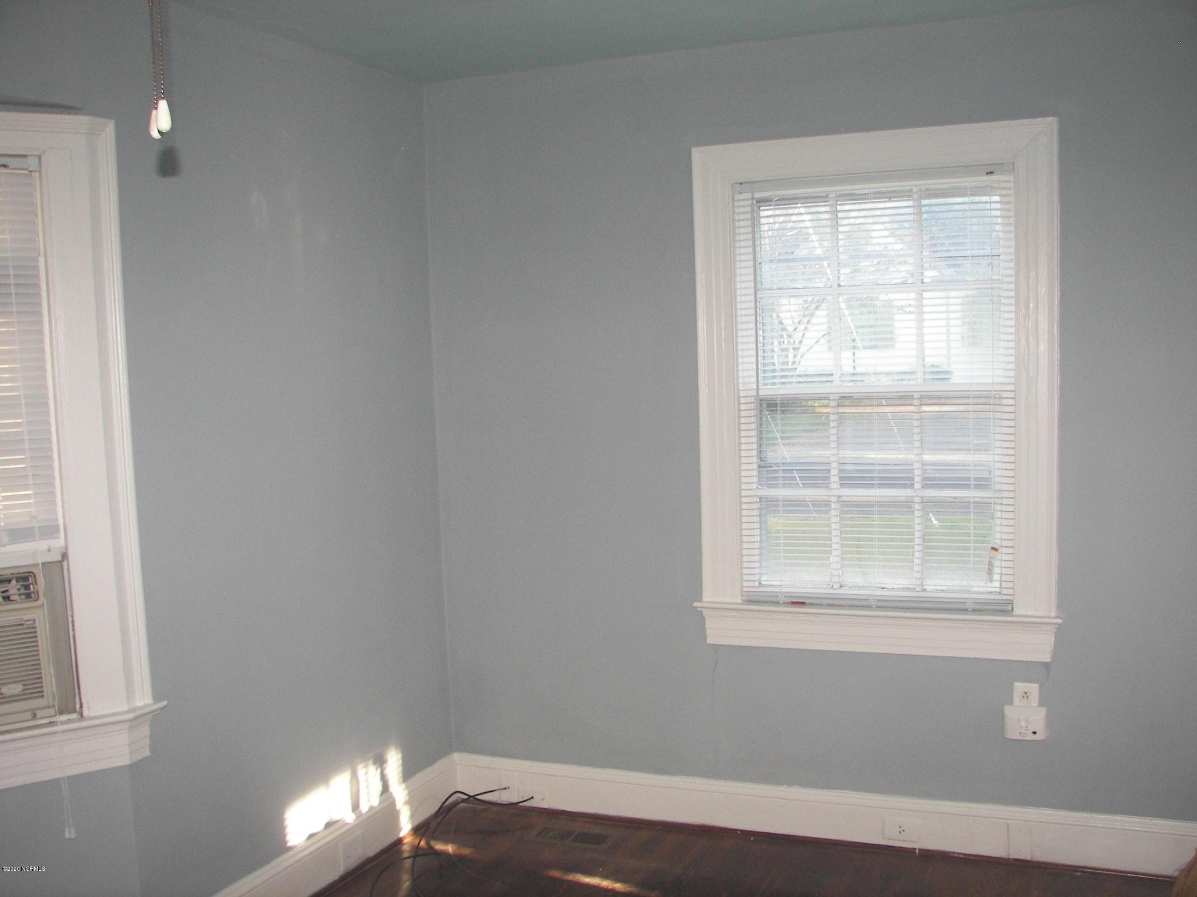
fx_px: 1245
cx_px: 598
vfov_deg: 39.7
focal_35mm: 36
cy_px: 448
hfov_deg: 51.4
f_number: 2.8
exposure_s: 1/30
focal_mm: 6
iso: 100
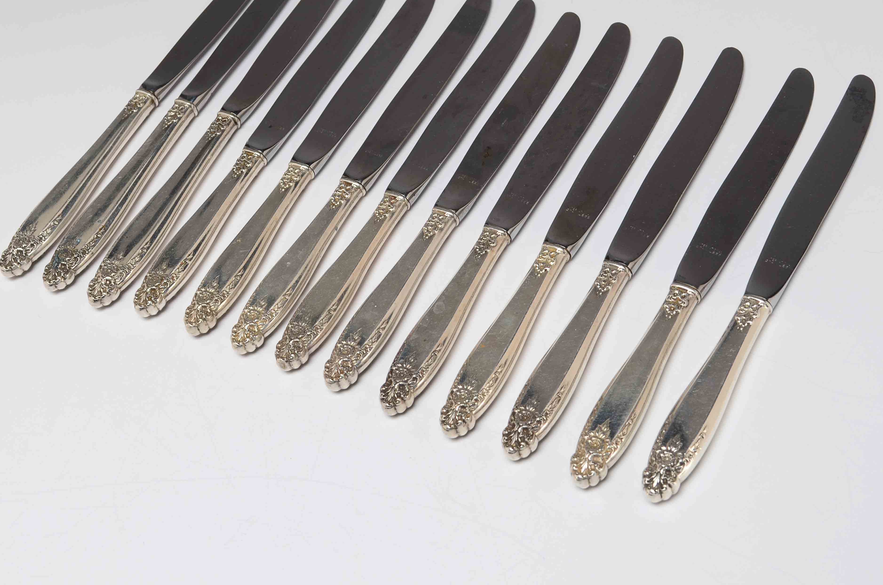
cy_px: 220
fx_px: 1542
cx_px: 470
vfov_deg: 21.4
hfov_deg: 31.9
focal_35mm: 63
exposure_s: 1/80
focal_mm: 32
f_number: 9
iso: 100
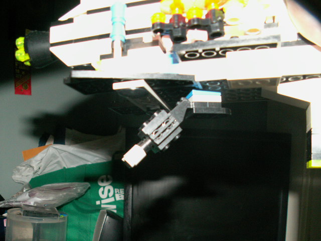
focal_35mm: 35
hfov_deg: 52.6
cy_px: 120
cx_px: 160
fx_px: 325
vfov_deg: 40.7
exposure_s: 1/40
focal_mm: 5.86
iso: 160
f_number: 2.8
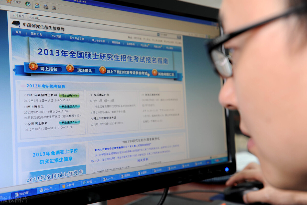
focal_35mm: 38
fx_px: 324
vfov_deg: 35.0
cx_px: 154
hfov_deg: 50.7
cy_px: 102
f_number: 4.5
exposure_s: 1/60
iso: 400
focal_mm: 38
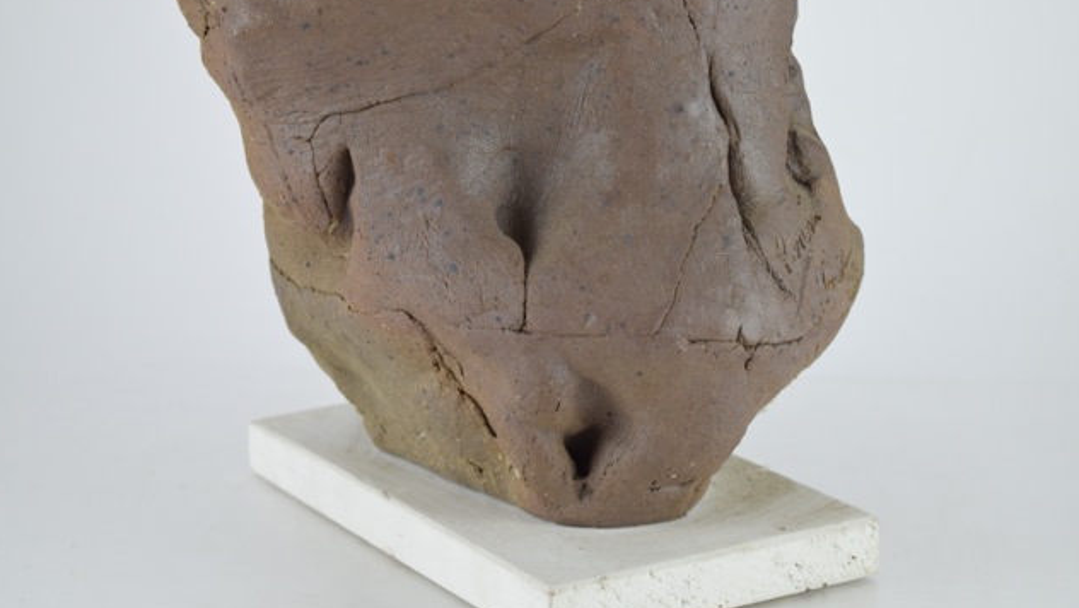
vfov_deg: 13.8
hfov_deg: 24.3
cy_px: 325
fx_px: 2505
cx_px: 538
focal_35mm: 88
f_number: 6.3
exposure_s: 1/125
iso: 800
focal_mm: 55
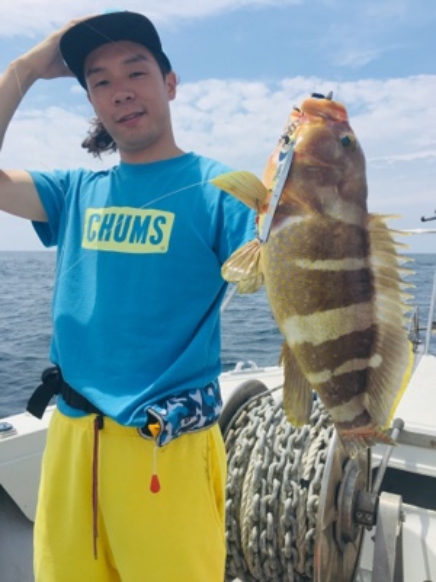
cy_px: 291
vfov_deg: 61.7
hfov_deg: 48.2
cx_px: 218
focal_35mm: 29
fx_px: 487
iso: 25
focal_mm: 4.15
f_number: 2.2
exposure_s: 1/2564
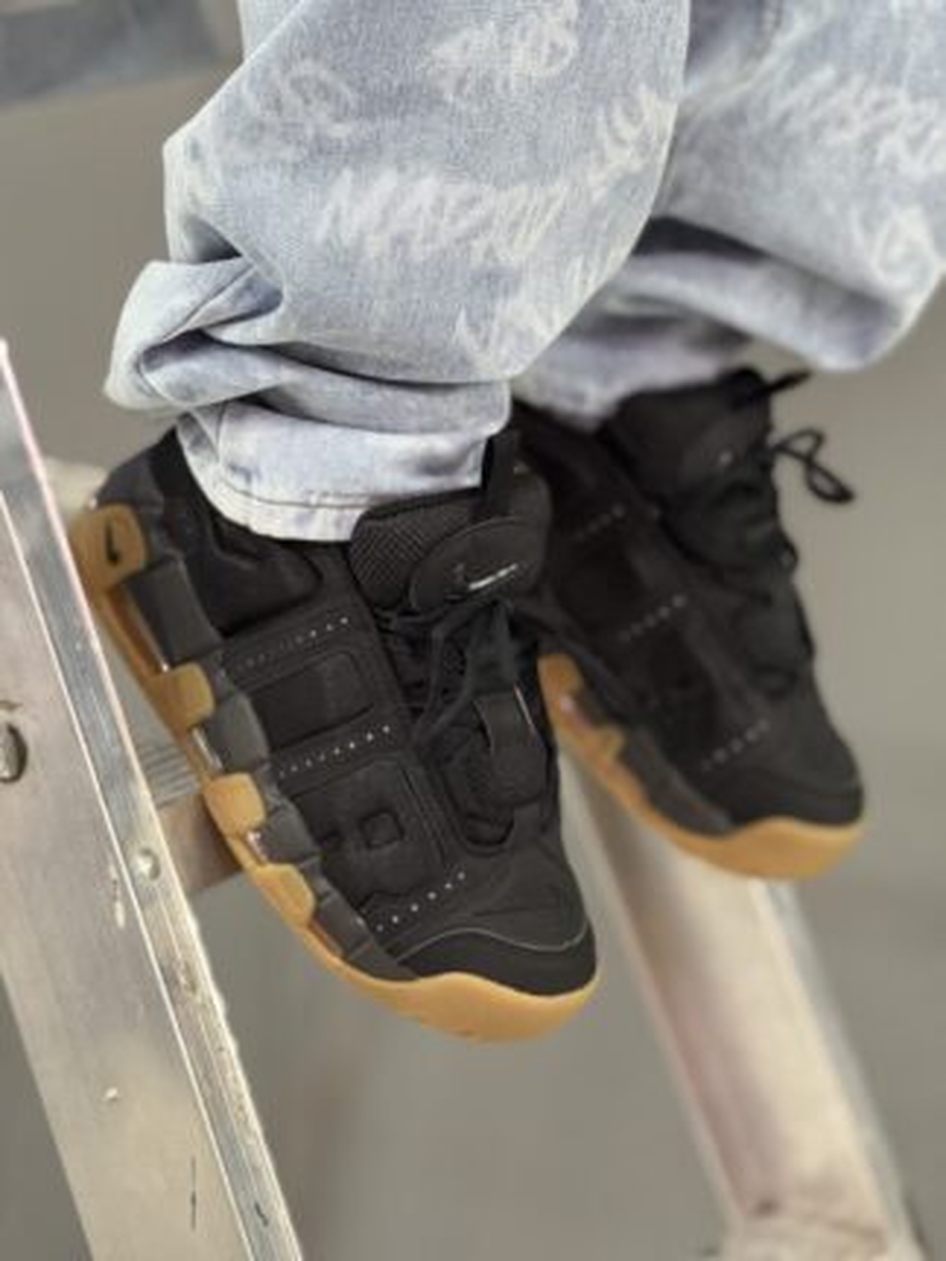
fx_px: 4373
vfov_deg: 16.4
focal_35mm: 120
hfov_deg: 12.3
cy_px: 630
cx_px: 473
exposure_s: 1/60
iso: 500
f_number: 2.8
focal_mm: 15.66
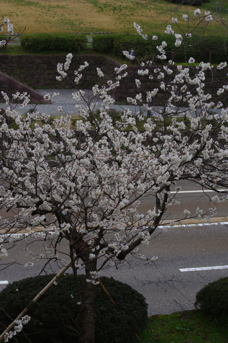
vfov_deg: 24.8
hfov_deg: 16.6
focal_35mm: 82
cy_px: 172
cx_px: 114
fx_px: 781
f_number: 11
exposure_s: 1/200
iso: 400
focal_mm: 55
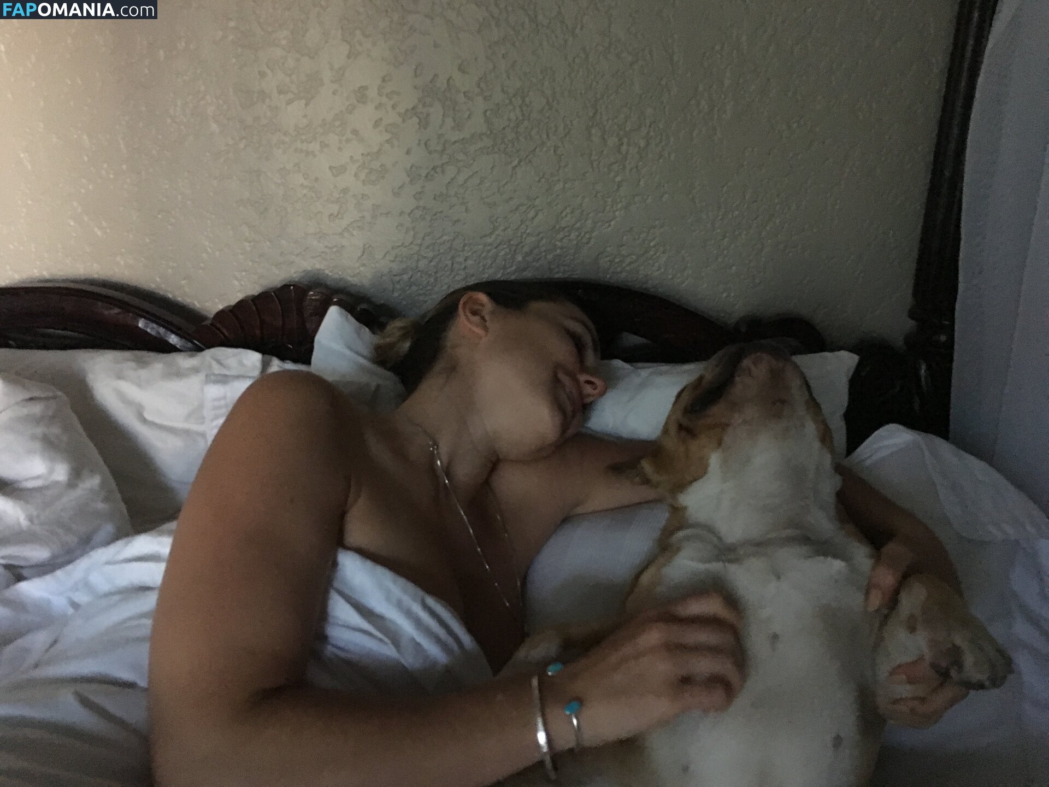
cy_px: 394
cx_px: 524
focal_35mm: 29
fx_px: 879
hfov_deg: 61.7
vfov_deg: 48.2
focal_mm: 4.15
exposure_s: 1/15
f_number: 2.2
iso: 320
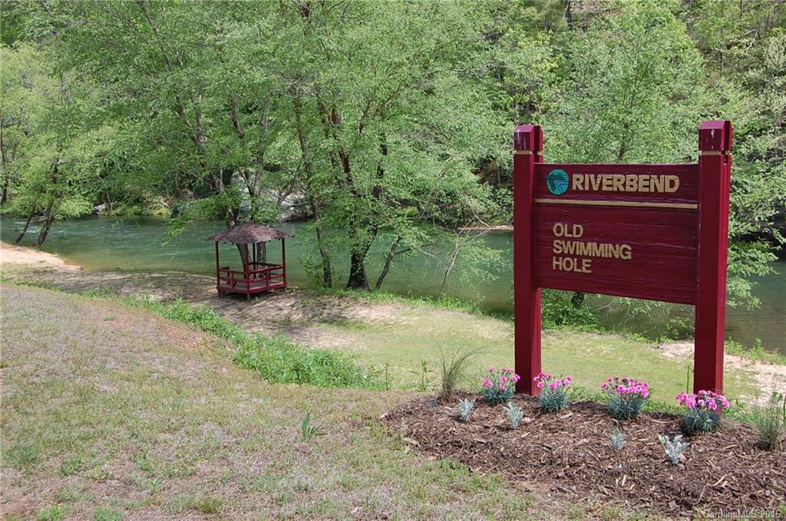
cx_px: 393
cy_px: 260
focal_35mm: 36
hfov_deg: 53.2
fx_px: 784
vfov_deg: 36.7
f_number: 7.1
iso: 200
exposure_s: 1/200
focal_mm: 24
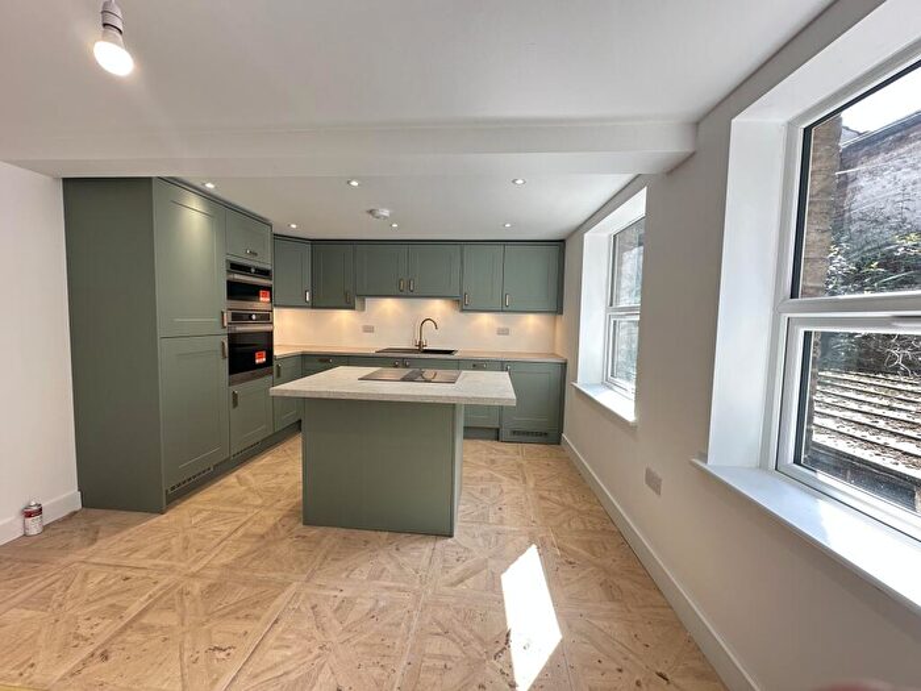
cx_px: 460
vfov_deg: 85.7
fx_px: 372
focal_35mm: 14
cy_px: 346
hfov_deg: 102.1
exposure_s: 1/99
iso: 80
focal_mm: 2.22
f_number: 2.2
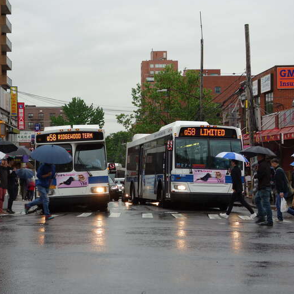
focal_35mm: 79
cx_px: 127
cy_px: 145
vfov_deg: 21.9
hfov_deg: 21.9
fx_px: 759
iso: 125
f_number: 4
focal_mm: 22.49
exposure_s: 1/100
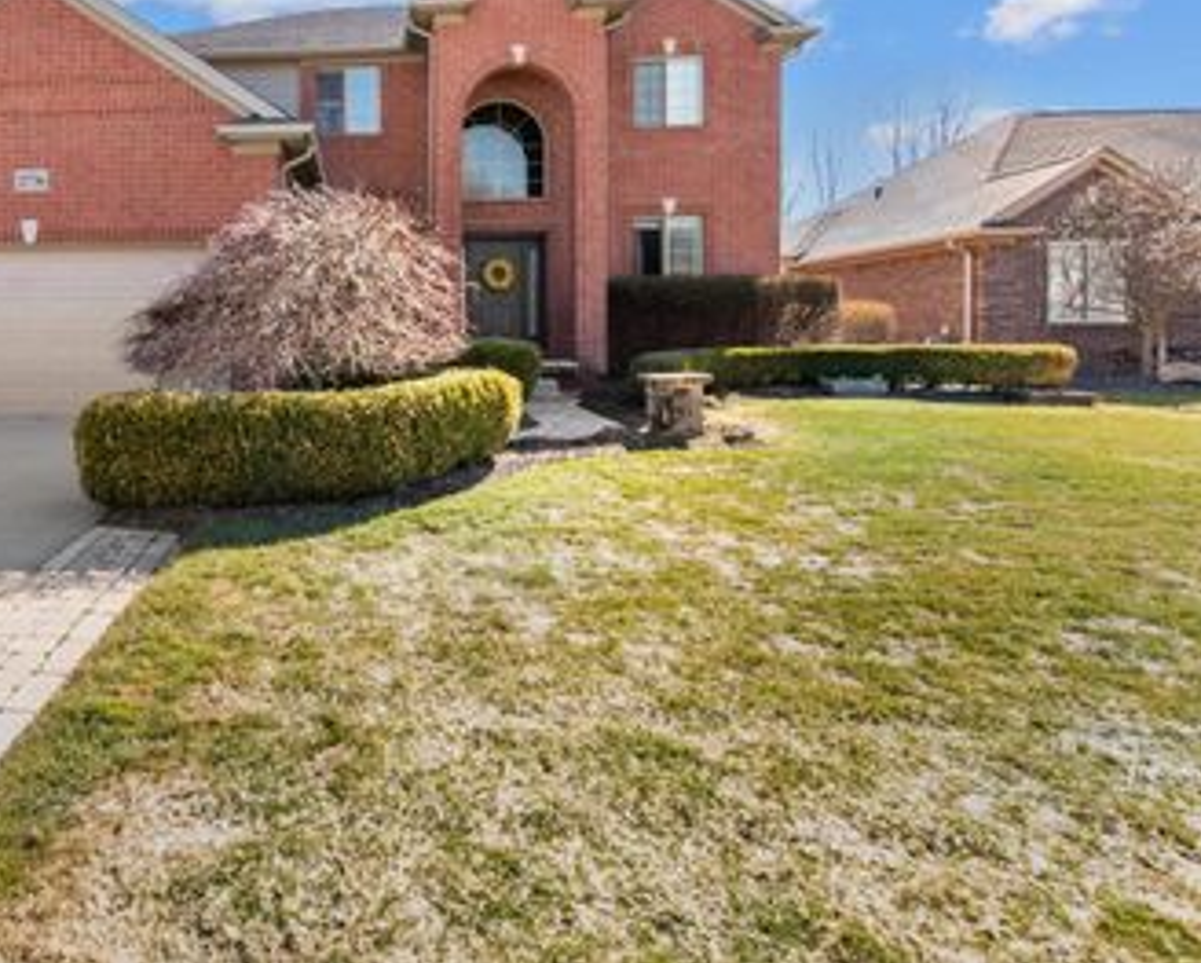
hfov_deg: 74.8
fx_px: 712
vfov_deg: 67.1
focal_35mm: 20
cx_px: 308
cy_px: 357
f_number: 10
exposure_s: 1/250
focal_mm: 14
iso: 400
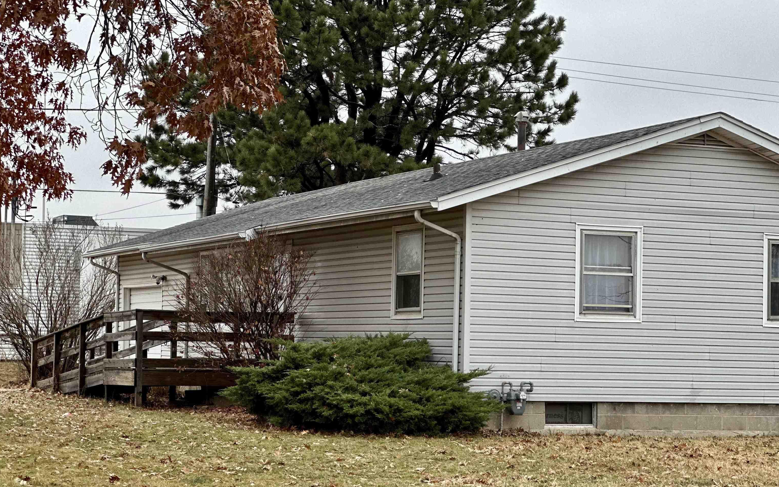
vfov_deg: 15.9
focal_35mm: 82
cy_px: 275
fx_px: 1741
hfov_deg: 25.2
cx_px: 389
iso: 50
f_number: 2.8
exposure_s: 1/121
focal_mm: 9
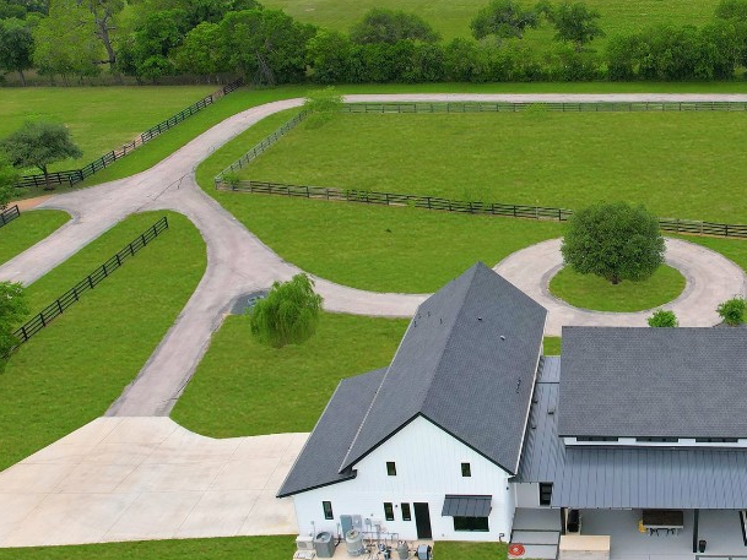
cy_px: 268
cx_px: 612
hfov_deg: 44.2
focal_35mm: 40
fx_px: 863
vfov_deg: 36.0
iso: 130
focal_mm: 8.38
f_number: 2.8
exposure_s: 1/2000
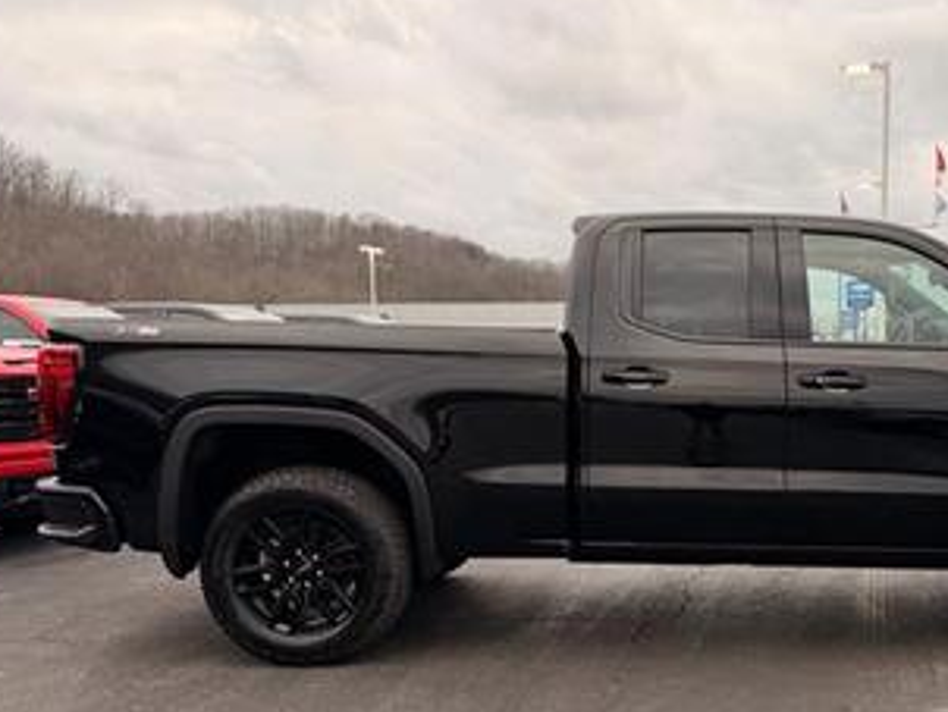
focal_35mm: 40
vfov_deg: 35.7
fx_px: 1096
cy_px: 458
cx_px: 694
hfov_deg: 45.4
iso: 64
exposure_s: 1/295
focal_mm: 6.76
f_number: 1.78
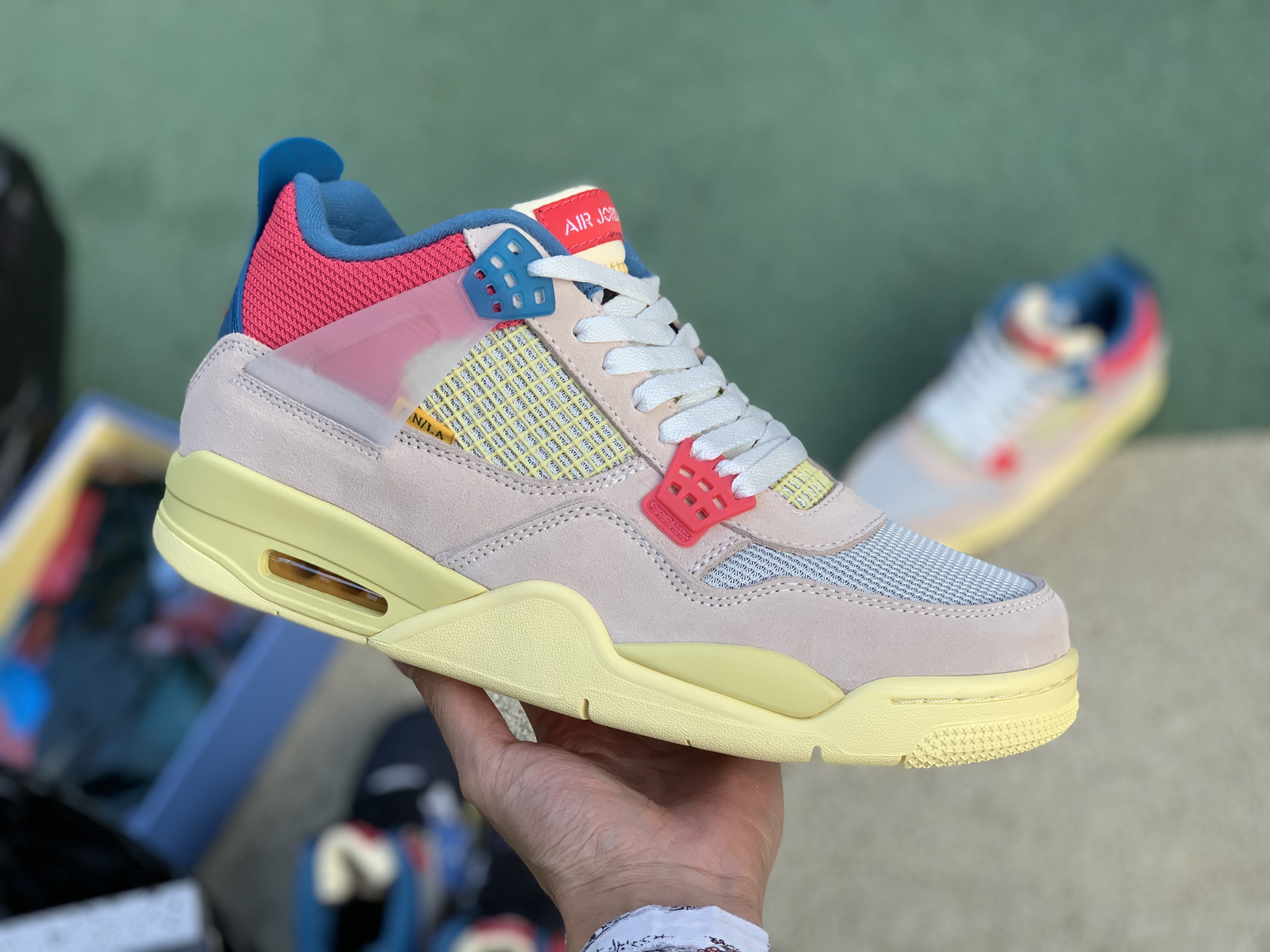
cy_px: 476
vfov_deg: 28.0
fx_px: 1908
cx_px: 635
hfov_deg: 36.8
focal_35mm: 52
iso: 32
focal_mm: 6
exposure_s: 1/122
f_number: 2.4
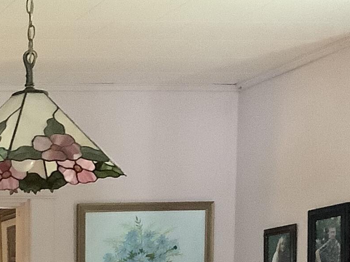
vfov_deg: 11.6
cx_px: -148
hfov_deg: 15.6
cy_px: 482
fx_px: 1193
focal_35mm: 118
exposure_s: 1/25
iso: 500
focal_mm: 3.3
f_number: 2.4
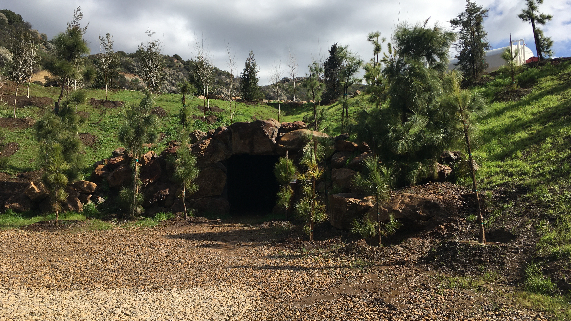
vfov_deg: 36.7
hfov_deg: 61.0
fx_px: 484
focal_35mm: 32
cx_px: 286
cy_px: 154
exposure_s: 1/1923
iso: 25
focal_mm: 4.15
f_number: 2.2
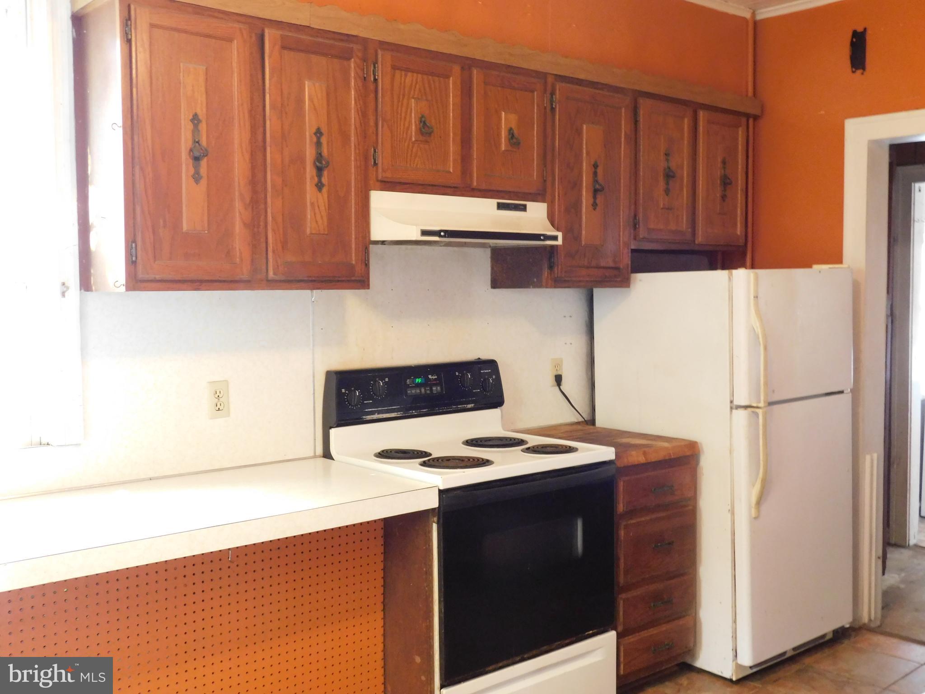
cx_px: 462
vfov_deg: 39.7
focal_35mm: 36
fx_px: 962
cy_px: 347
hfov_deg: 51.4
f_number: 3.5
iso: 560
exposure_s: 1/8
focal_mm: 6.3
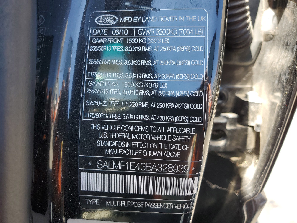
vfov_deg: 53.1
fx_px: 223
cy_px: 112
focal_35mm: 26
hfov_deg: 67.3
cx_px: 148
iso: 50
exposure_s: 1/204
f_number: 1.5
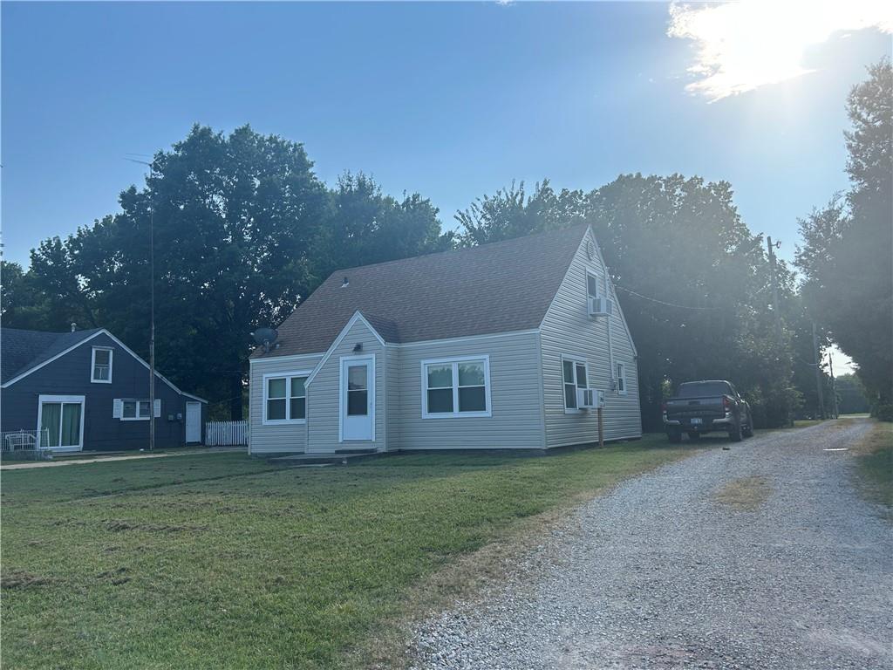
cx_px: 446
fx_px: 671
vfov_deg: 53.1
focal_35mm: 26
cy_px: 335
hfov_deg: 67.3
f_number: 1.5
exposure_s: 1/2841
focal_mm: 5.7
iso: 50
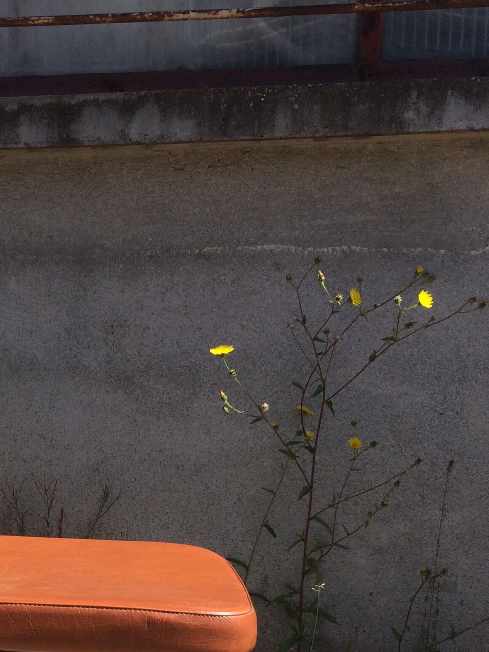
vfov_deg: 30.2
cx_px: 28
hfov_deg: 23.3
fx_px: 1149
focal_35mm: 61
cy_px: 596
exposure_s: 1/1414
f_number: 2.2
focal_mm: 4.15
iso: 32
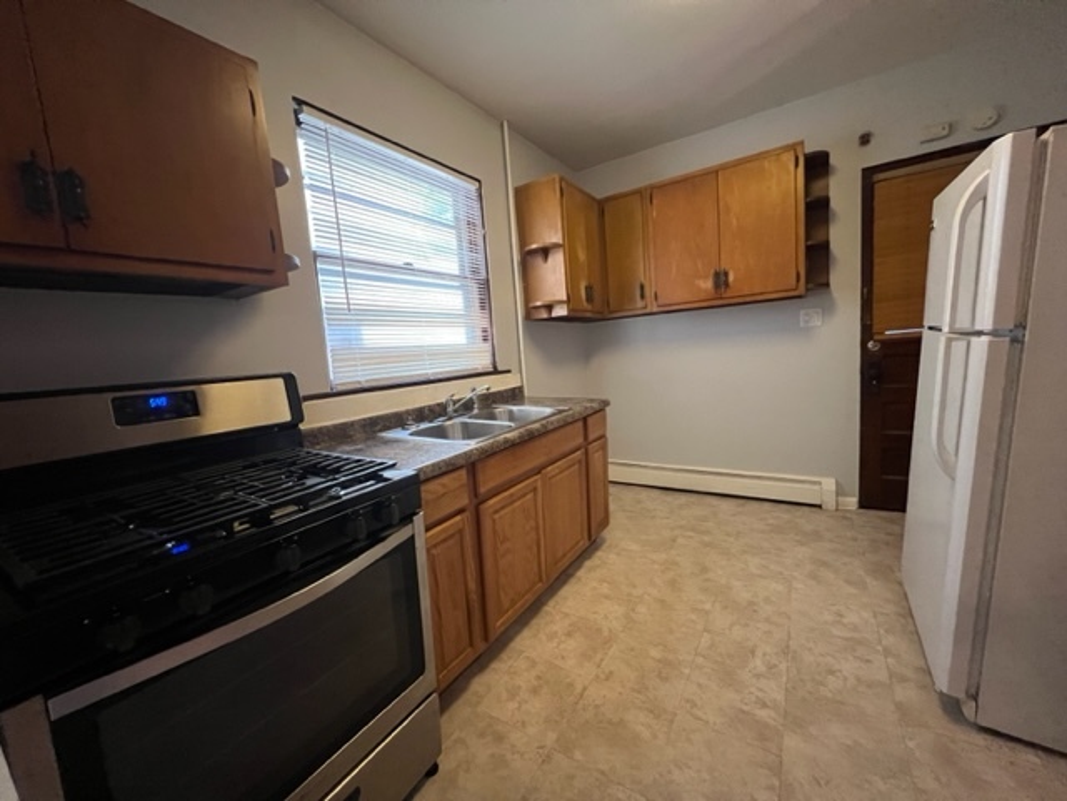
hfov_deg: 106.2
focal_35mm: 13
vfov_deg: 89.9
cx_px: 534
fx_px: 401
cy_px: 400
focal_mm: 1.57
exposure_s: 1/60
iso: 640
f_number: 1.8
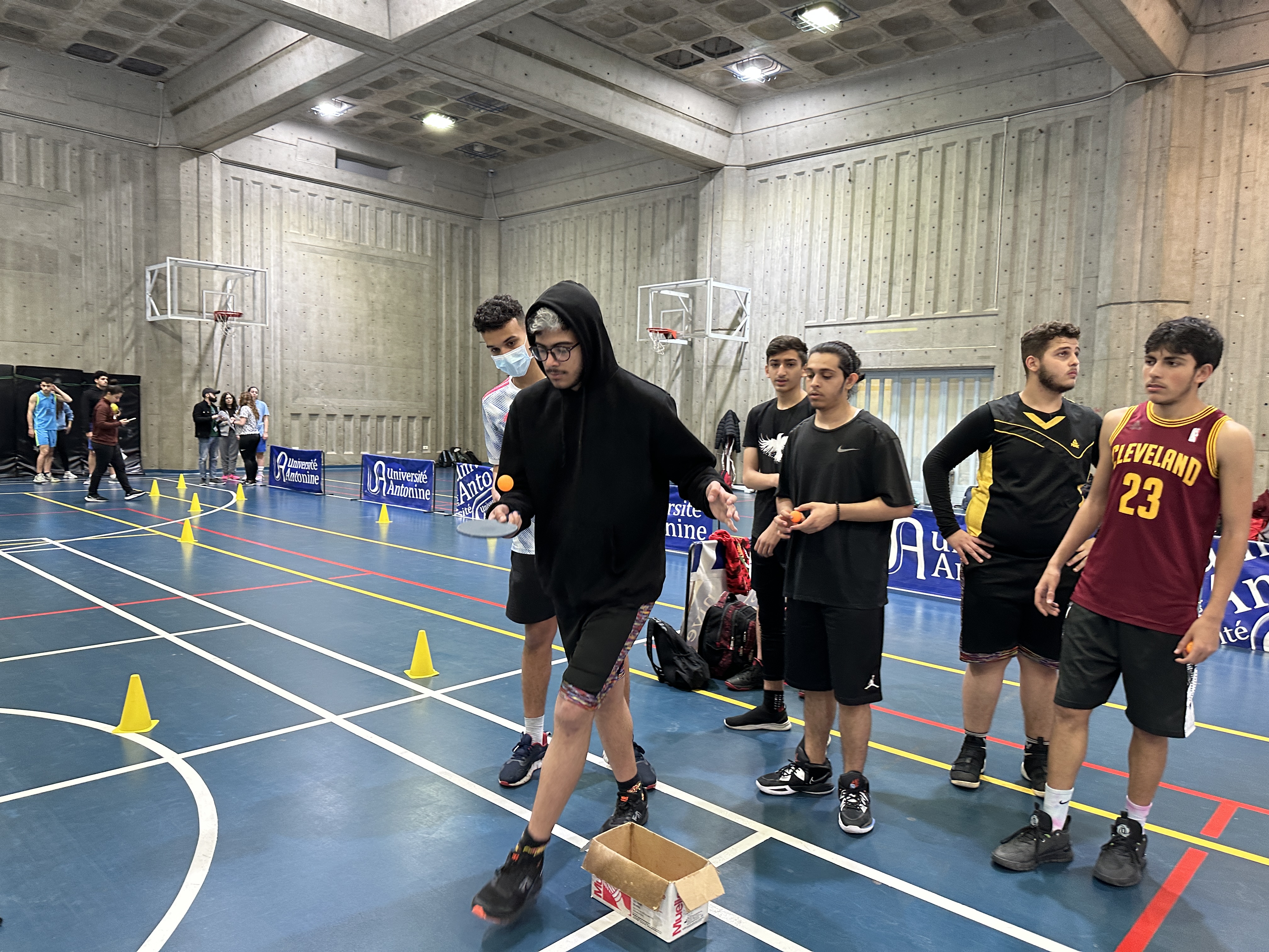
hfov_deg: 71.6
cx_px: 634
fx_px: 880
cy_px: 476
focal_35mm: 24
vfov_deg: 56.8
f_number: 1.78
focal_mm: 6.86
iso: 250
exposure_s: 1/50
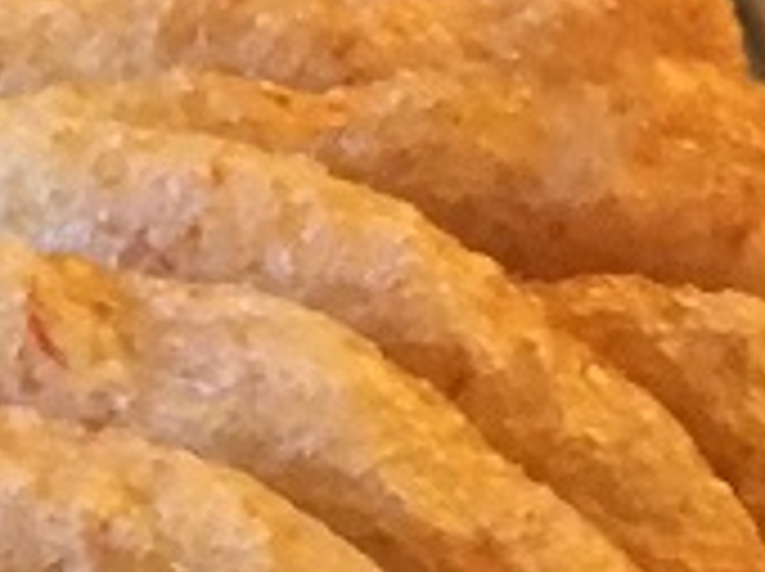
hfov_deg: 9.1
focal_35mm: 205
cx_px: -729
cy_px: 1315
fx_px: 4524
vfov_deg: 6.9
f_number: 2.2
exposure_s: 1/33
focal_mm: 4.15
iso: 200
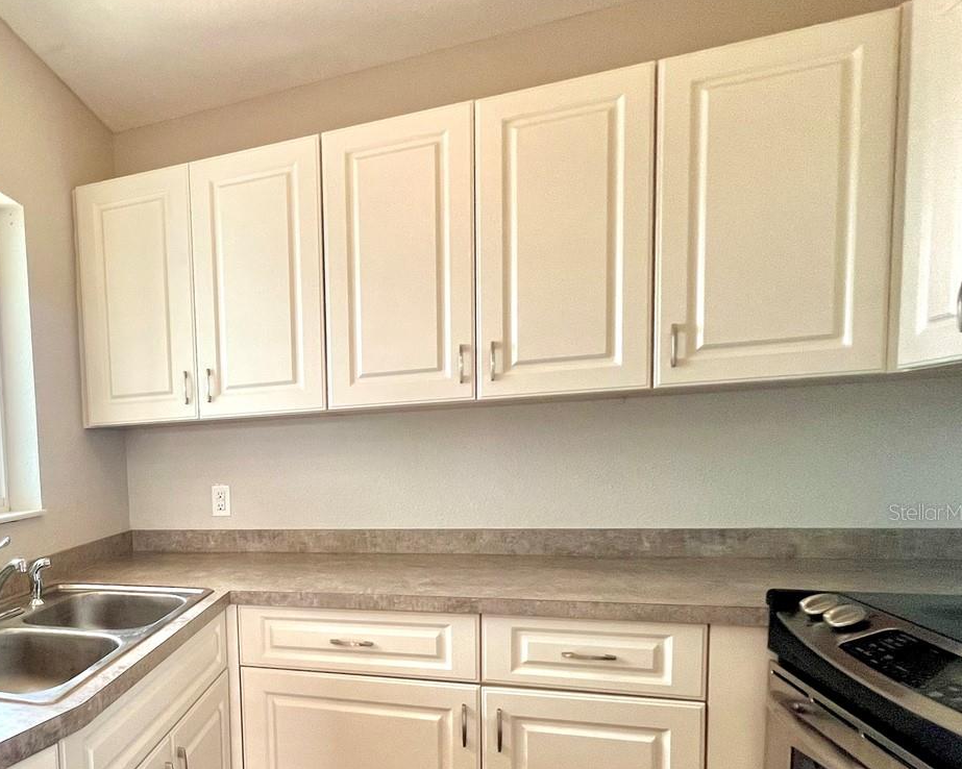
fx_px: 626
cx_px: 153
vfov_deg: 61.6
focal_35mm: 22
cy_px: 512
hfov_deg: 66.0
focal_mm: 1.57
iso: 160
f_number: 1.8
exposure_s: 1/60
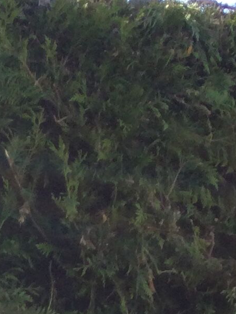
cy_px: 801
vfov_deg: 10.0
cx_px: -216
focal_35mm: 168
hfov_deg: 8.4
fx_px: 1526
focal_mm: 3.3
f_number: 2.4
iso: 25
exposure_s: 1/210
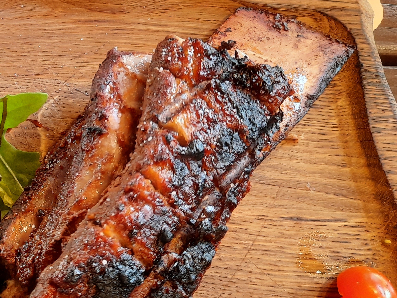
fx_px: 608
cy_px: 132
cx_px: 17
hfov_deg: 33.6
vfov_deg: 27.5
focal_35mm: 53
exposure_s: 1/50
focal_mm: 4.6
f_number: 2
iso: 320
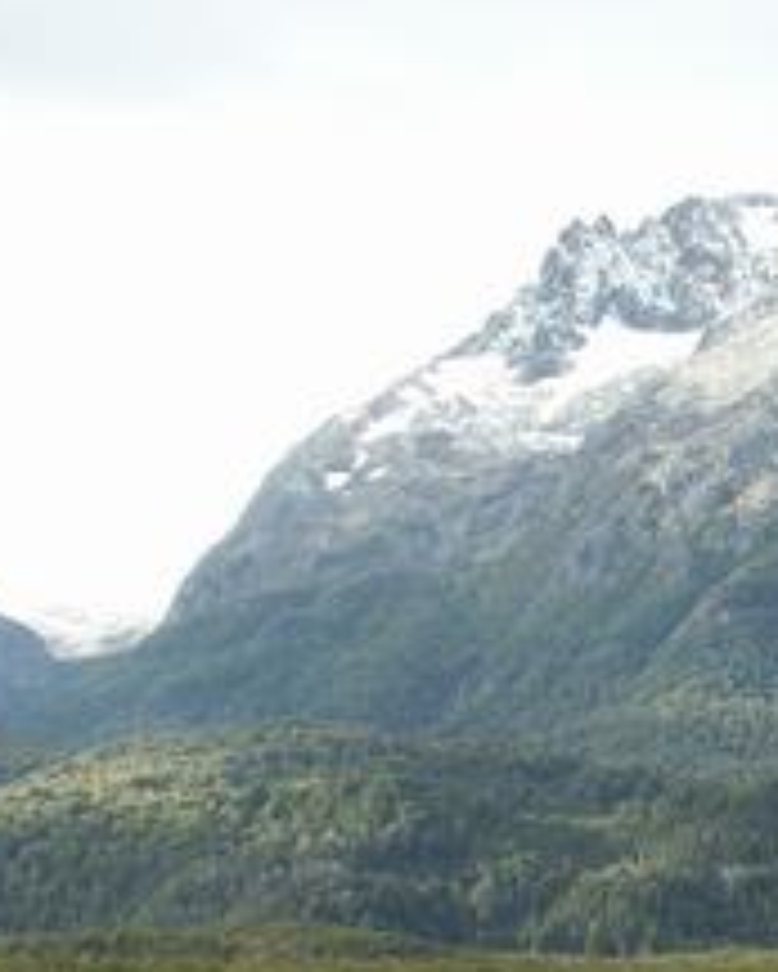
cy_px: 927
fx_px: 3078
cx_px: 944
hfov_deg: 14.0
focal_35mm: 107
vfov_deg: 17.6
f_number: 3.5
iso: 50
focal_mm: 7.7
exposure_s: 1/100
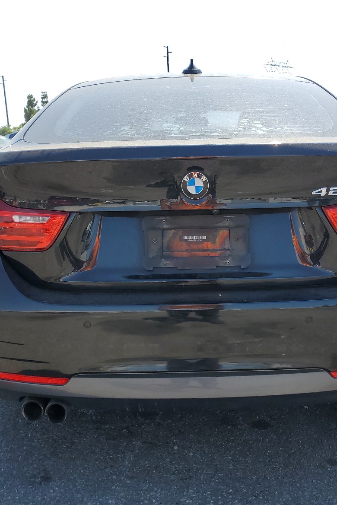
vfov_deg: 51.9
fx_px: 519
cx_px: 188
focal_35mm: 37
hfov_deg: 35.9
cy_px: 254
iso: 50
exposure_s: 1/1429
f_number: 1.5
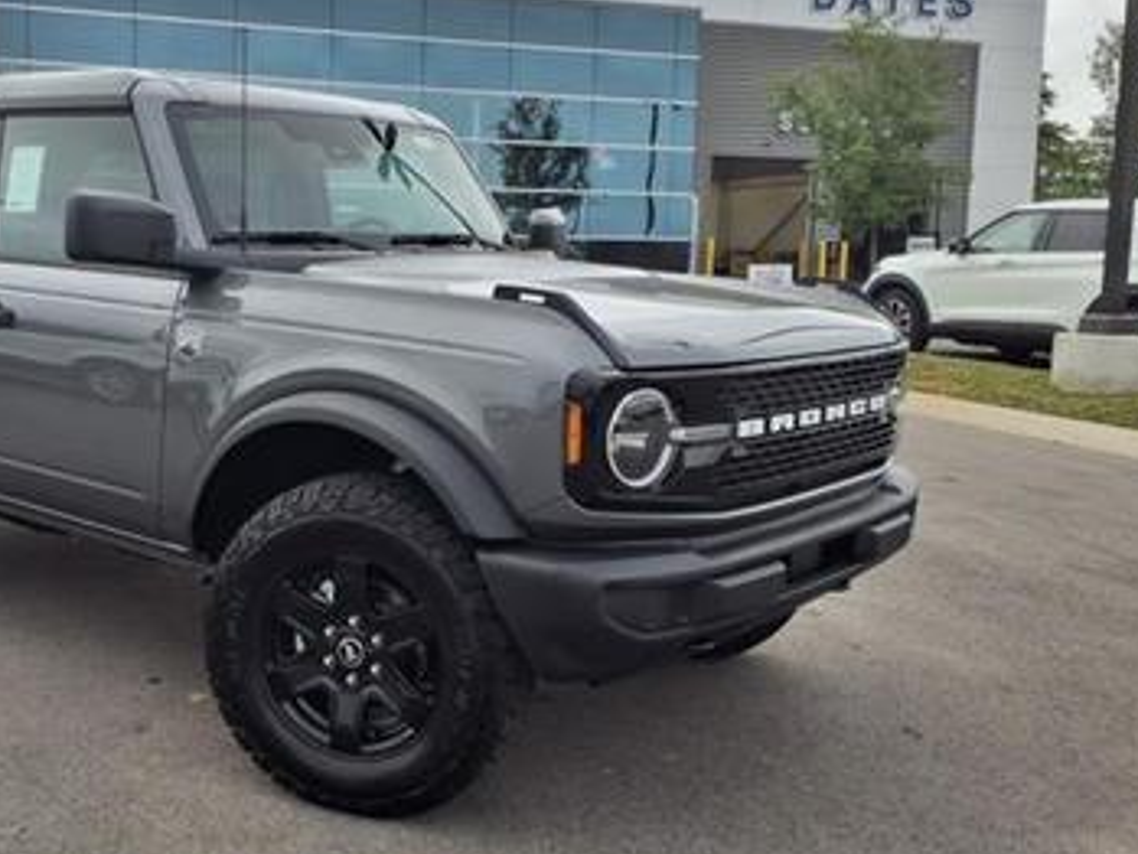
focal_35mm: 39
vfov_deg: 36.8
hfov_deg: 46.7
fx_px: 1283
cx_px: 336
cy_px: 372
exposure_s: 1/588
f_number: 1.9
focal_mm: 3.58
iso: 40
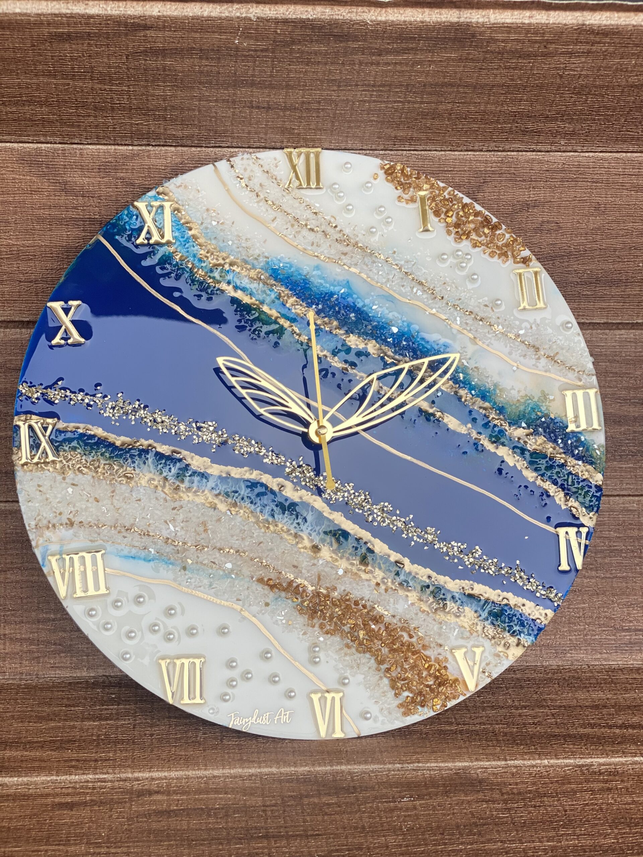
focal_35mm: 52
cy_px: 428
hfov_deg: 28.0
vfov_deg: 36.8
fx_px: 1288
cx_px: 322
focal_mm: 6
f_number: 2
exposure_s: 1/100
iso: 50
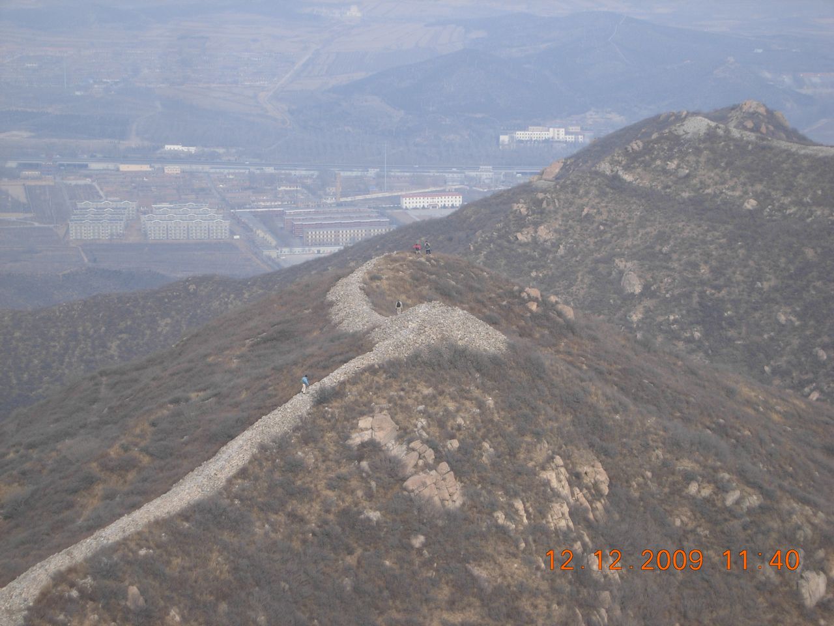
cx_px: 417
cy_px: 313
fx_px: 3036
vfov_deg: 11.8
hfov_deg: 15.6
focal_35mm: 126
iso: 50
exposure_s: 1/132
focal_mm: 26.3
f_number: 5.3
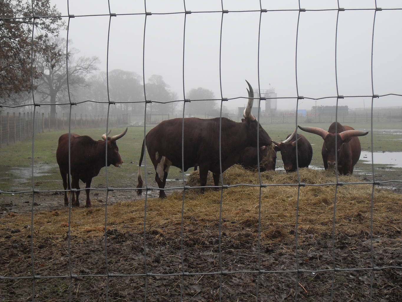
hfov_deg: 26.3
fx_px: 860
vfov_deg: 19.9
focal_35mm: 74
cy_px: 158
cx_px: 203
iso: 100
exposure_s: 1/90
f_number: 3.7
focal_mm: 10.1
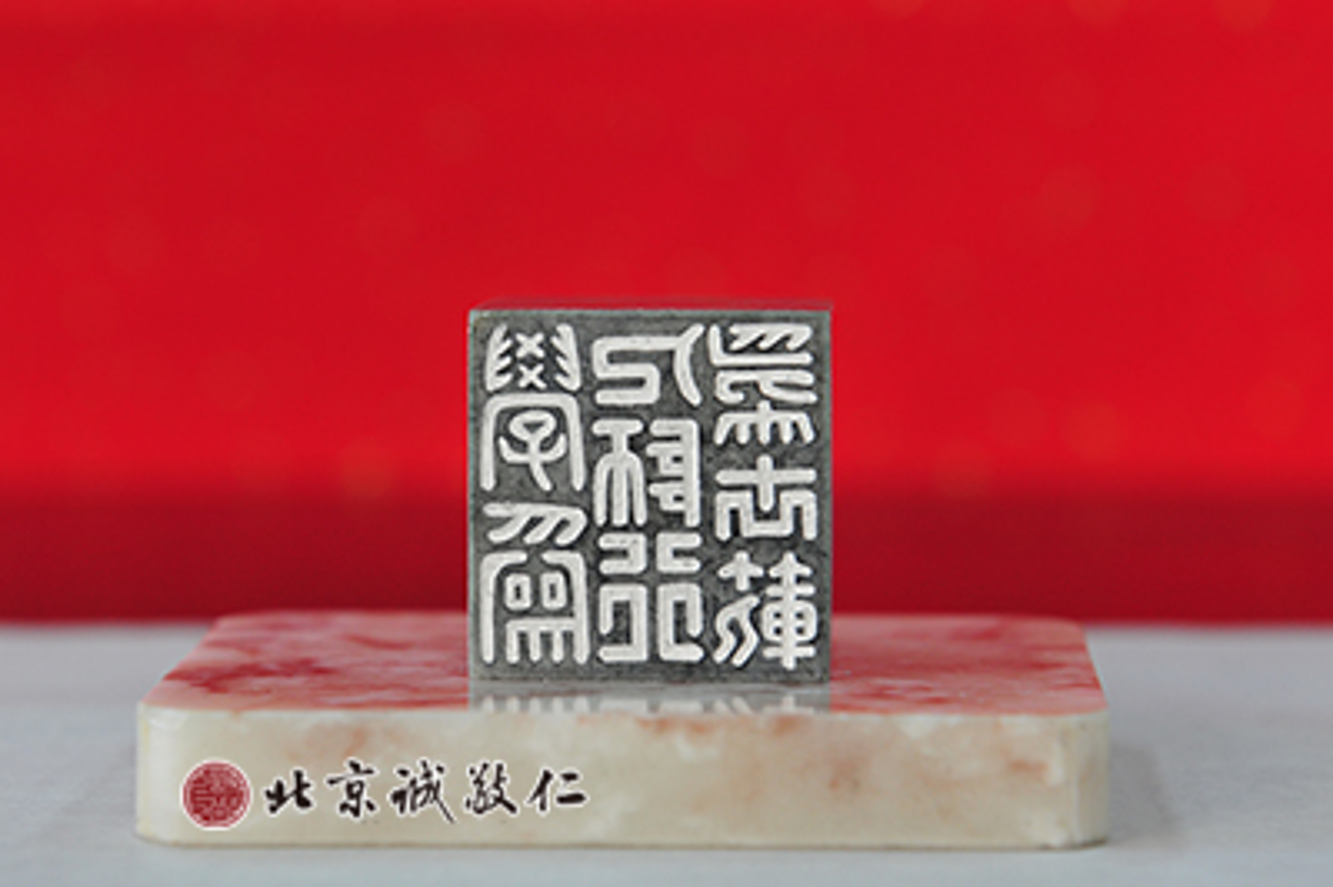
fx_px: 3885
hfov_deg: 19.5
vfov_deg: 13.0
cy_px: 444
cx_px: 666
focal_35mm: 105
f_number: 4.5
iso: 400
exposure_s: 1/80
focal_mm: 70
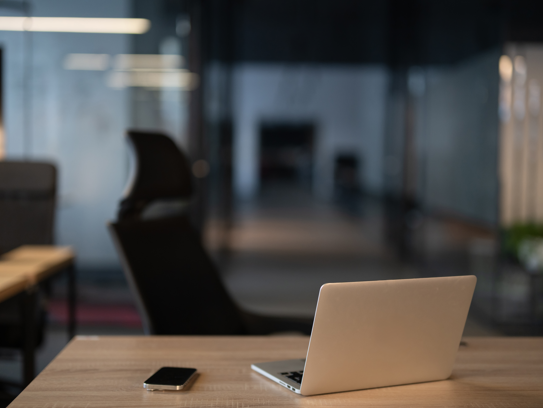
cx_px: 294
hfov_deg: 34.9
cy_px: 206
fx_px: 863
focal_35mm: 55
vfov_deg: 26.6
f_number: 1.2
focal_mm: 50
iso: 800
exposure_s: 1/320
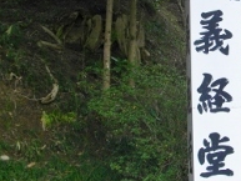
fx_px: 578
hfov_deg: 22.5
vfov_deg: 17.7
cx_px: 247
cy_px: 41
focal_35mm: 83
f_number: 2.9
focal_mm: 5.7
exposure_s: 1/100
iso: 131
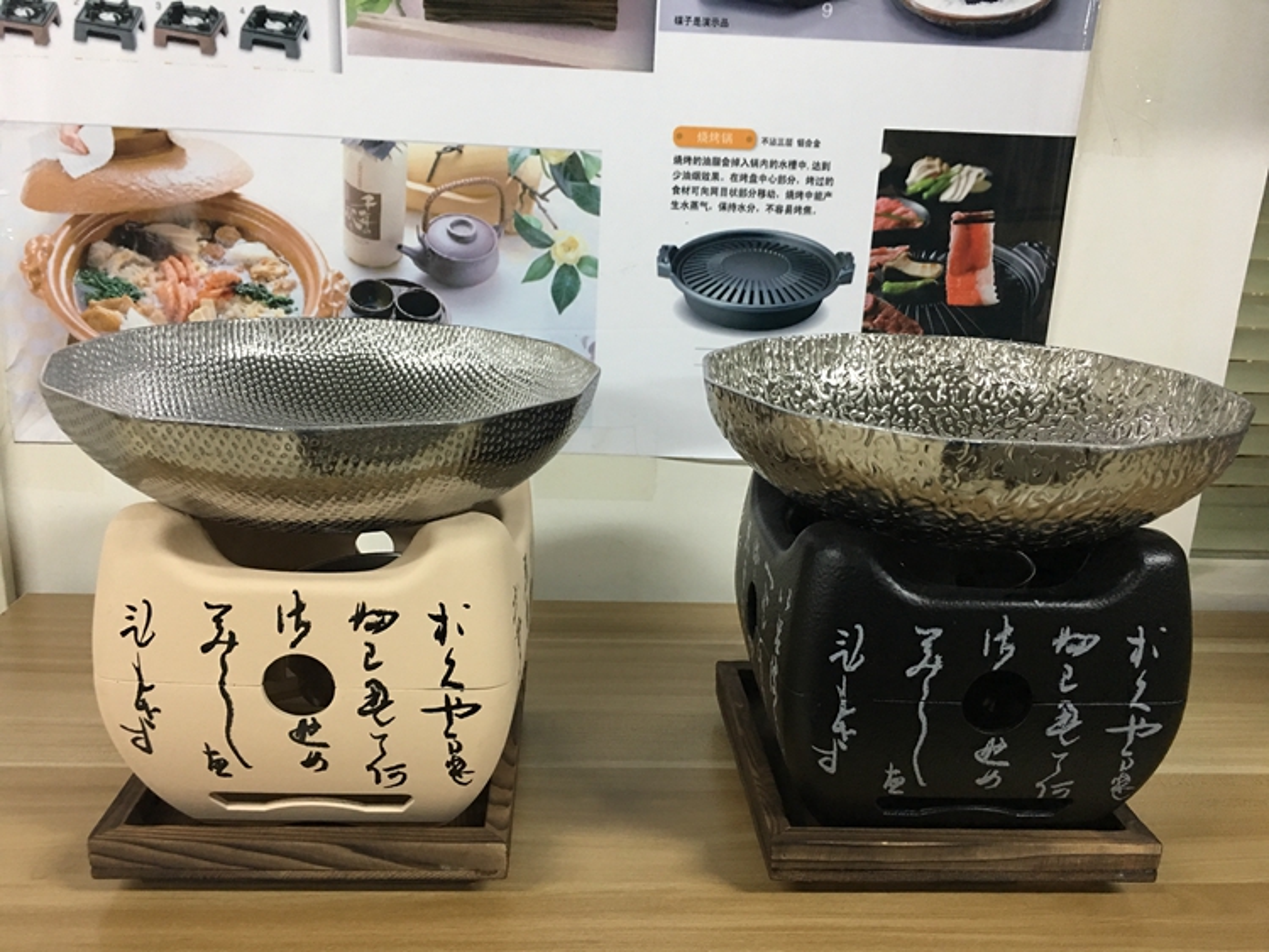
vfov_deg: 48.3
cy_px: 476
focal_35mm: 29
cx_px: 634
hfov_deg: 61.6
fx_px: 1063
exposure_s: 1/17
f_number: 2.2
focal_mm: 4.15
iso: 100
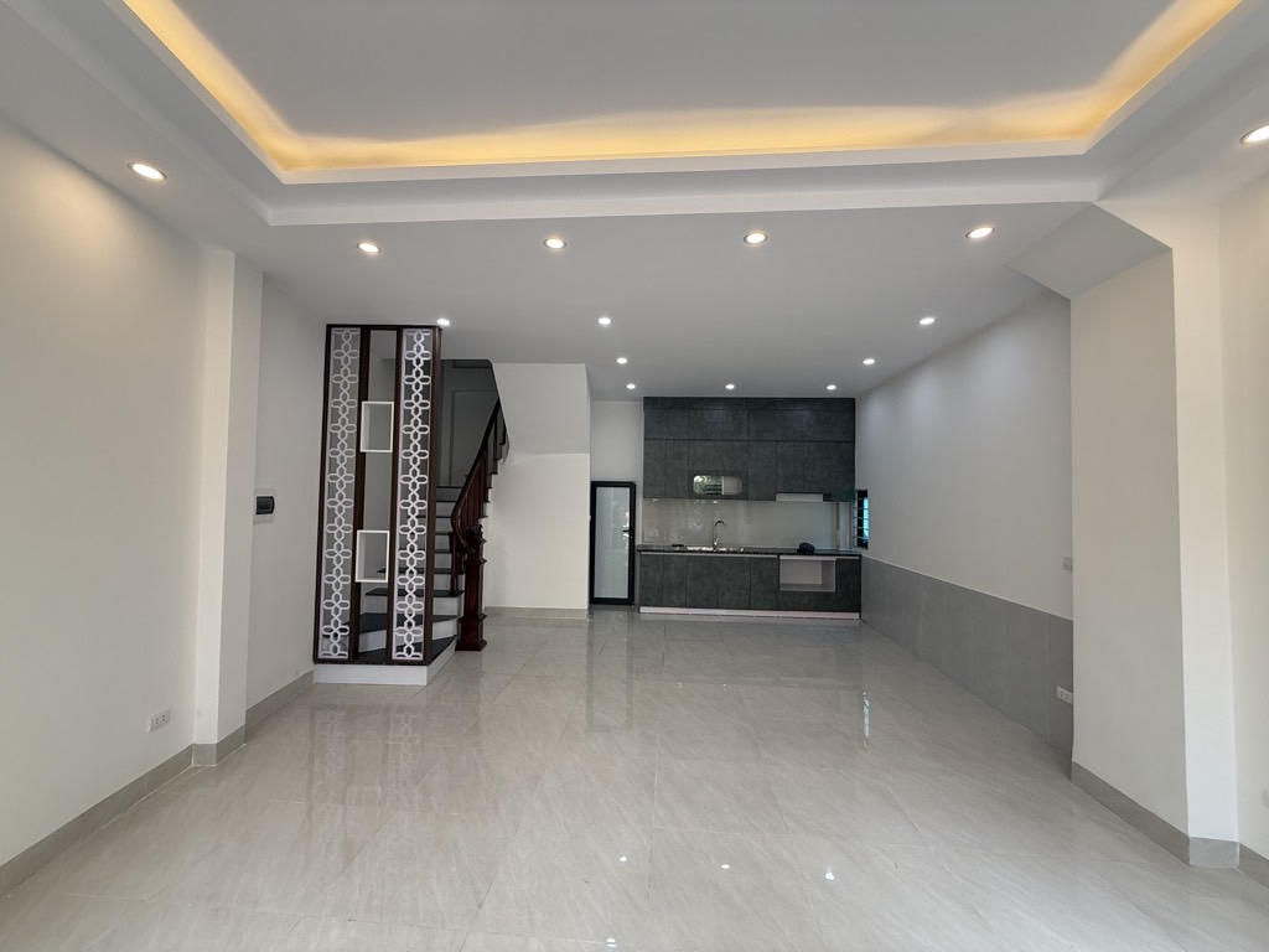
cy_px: 476
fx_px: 513
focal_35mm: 14
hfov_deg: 102.1
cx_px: 634
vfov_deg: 85.7
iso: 100
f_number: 2.2
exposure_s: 1/100
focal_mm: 2.22
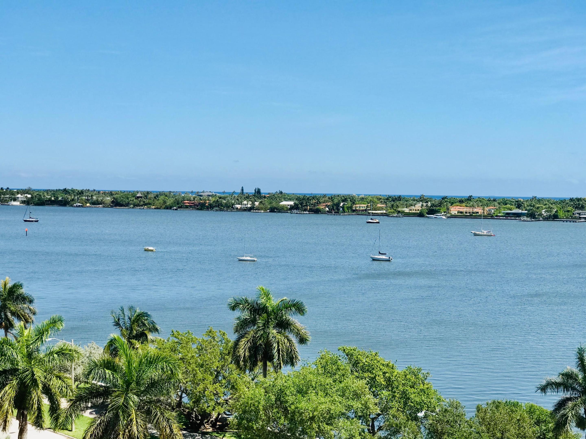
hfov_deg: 33.8
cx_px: 293
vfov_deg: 25.7
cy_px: 220
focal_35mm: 57
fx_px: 965
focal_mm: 6.6
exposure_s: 1/997
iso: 20
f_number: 2.8
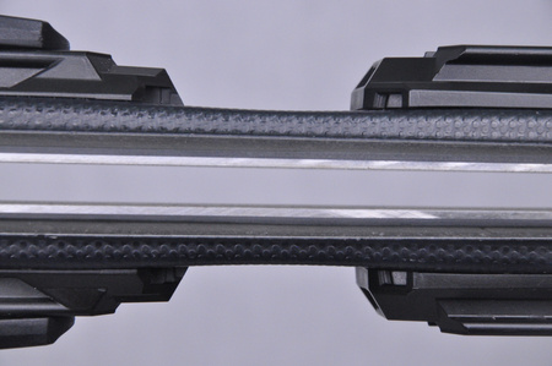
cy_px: 183
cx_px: 276
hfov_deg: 13.1
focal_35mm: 158
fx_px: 2412
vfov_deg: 8.7
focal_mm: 105
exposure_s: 1/125
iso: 3200
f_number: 9.5
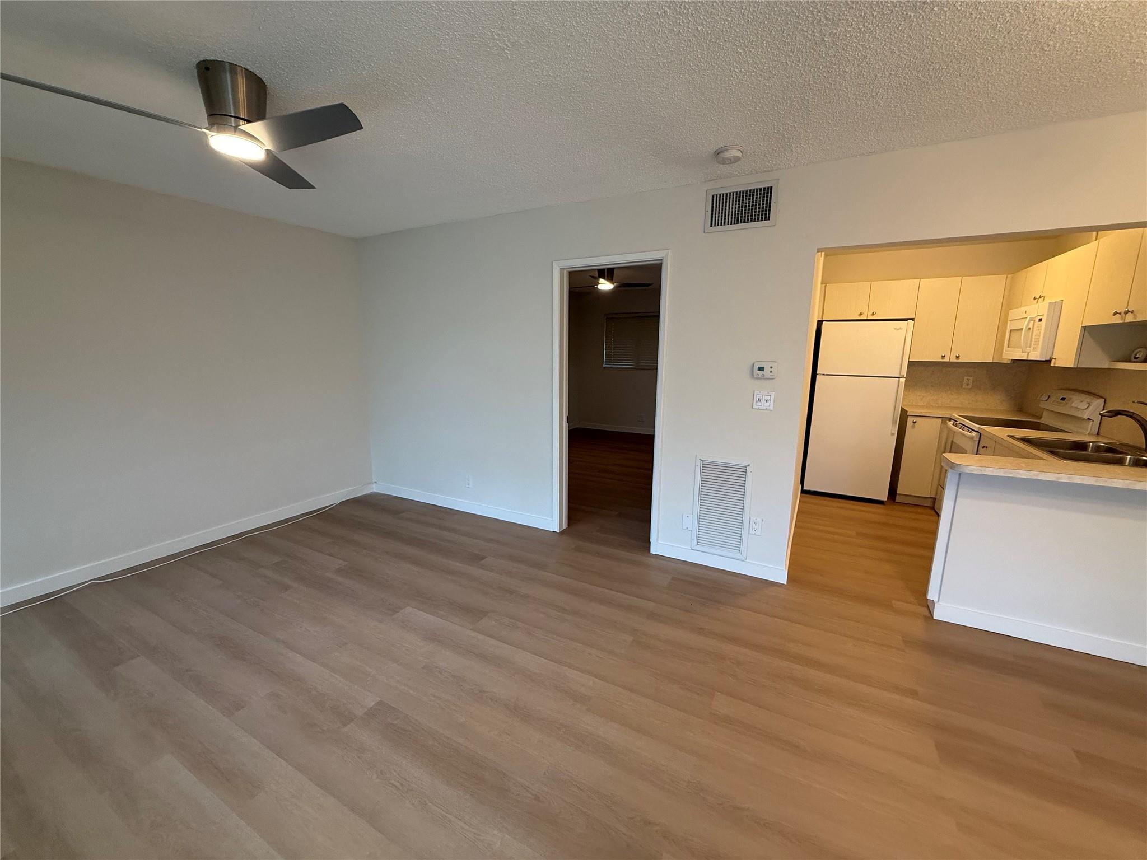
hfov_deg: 102.1
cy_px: 430
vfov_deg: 85.7
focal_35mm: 14
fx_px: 464
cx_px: 574
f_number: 2.2
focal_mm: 2.22
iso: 160
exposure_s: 1/120
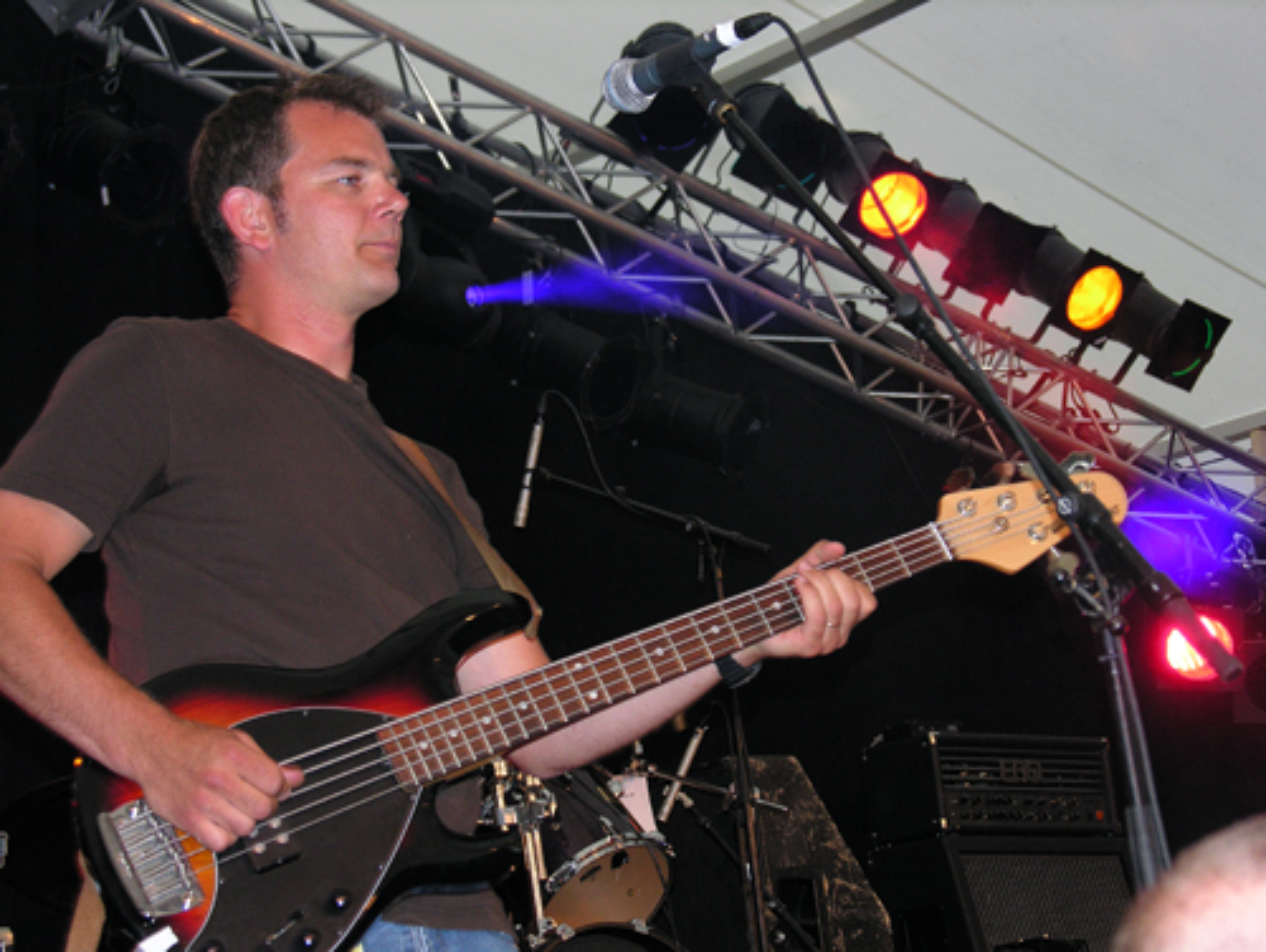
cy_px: 476
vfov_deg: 15.8
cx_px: 633
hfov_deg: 20.8
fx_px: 3441
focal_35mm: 94
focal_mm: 24
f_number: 3.6
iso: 140
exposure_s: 1/60.1
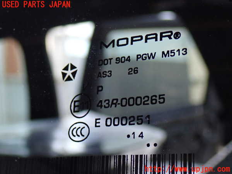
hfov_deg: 25.3
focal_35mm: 77
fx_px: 516
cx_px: 116
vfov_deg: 19.1
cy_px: 87
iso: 500
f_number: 4.1
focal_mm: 13.65
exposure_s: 1/80
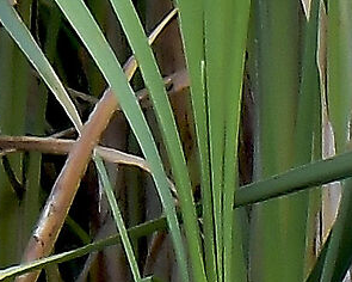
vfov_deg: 0.2
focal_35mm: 6296
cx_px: 545
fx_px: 65591
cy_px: 640
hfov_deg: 0.3
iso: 1100
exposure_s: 1/800
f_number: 6.3
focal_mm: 550
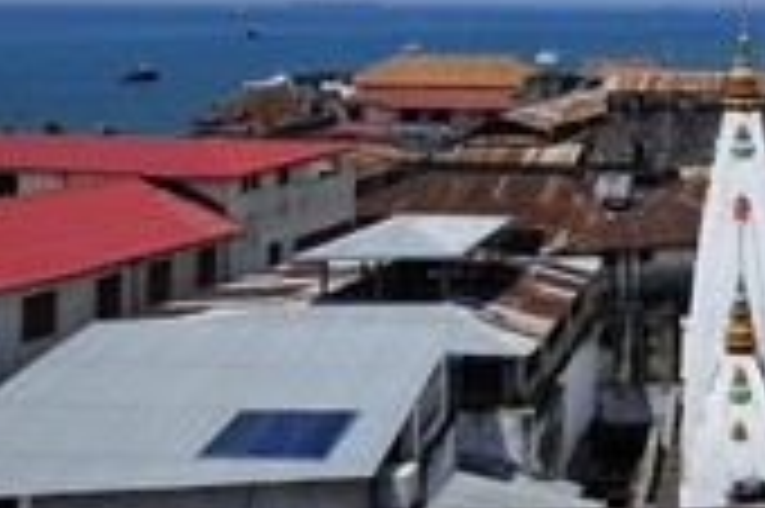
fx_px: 998
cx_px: 796
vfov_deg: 26.9
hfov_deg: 36.8
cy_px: -9
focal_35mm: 47
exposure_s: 1/200
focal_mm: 19
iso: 200
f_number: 18
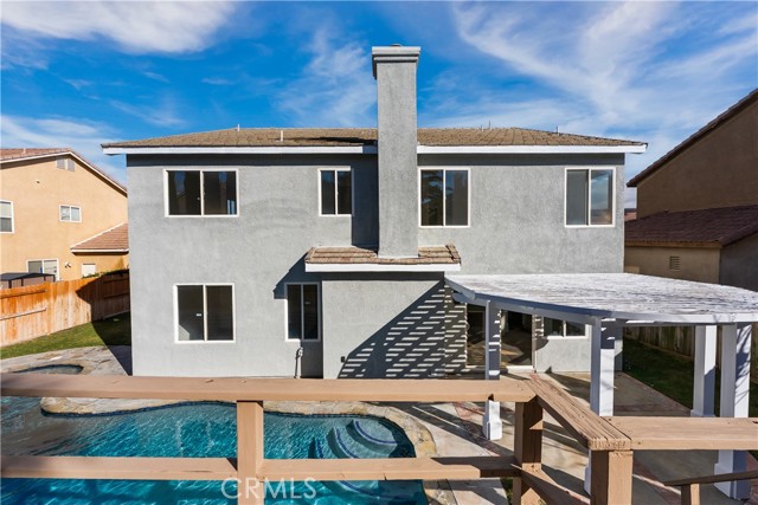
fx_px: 295
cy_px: 252
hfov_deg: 104.2
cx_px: 379
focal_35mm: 14
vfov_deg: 81.2
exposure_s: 1/1000
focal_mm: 14
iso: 320
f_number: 7.1
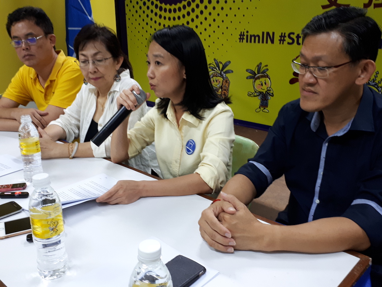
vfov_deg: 51.4
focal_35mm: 27
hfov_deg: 65.3
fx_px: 298
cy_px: 144
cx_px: 191
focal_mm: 3.6
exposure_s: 1/20
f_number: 1.9
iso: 160
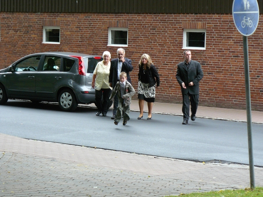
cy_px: 98
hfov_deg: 17.3
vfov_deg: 13.0
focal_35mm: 114
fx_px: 866
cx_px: 132
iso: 200
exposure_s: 1/100
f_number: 3.2
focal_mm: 19
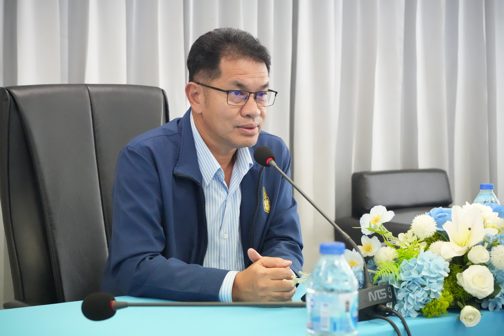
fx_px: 980
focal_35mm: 70
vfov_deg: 19.5
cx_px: 252
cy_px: 168
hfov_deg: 28.8
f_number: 8
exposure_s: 1/500
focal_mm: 70
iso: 20000
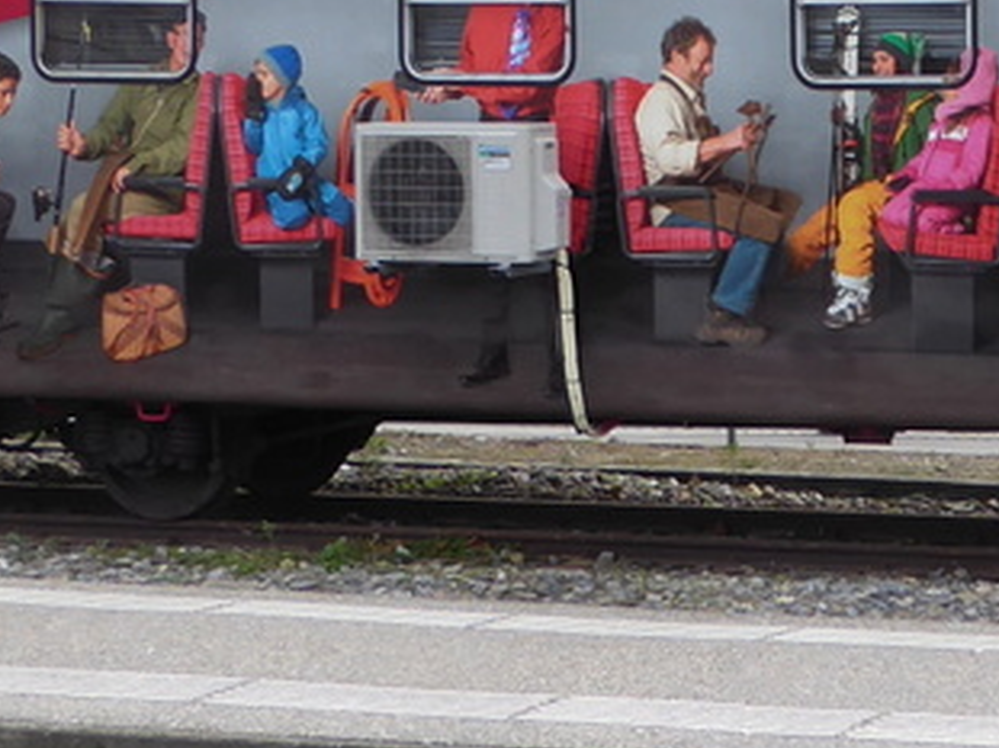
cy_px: 238
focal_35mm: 189
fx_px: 5452
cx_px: 883
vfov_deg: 7.8
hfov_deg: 10.4
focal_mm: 8.4
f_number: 4
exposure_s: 1/160
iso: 80
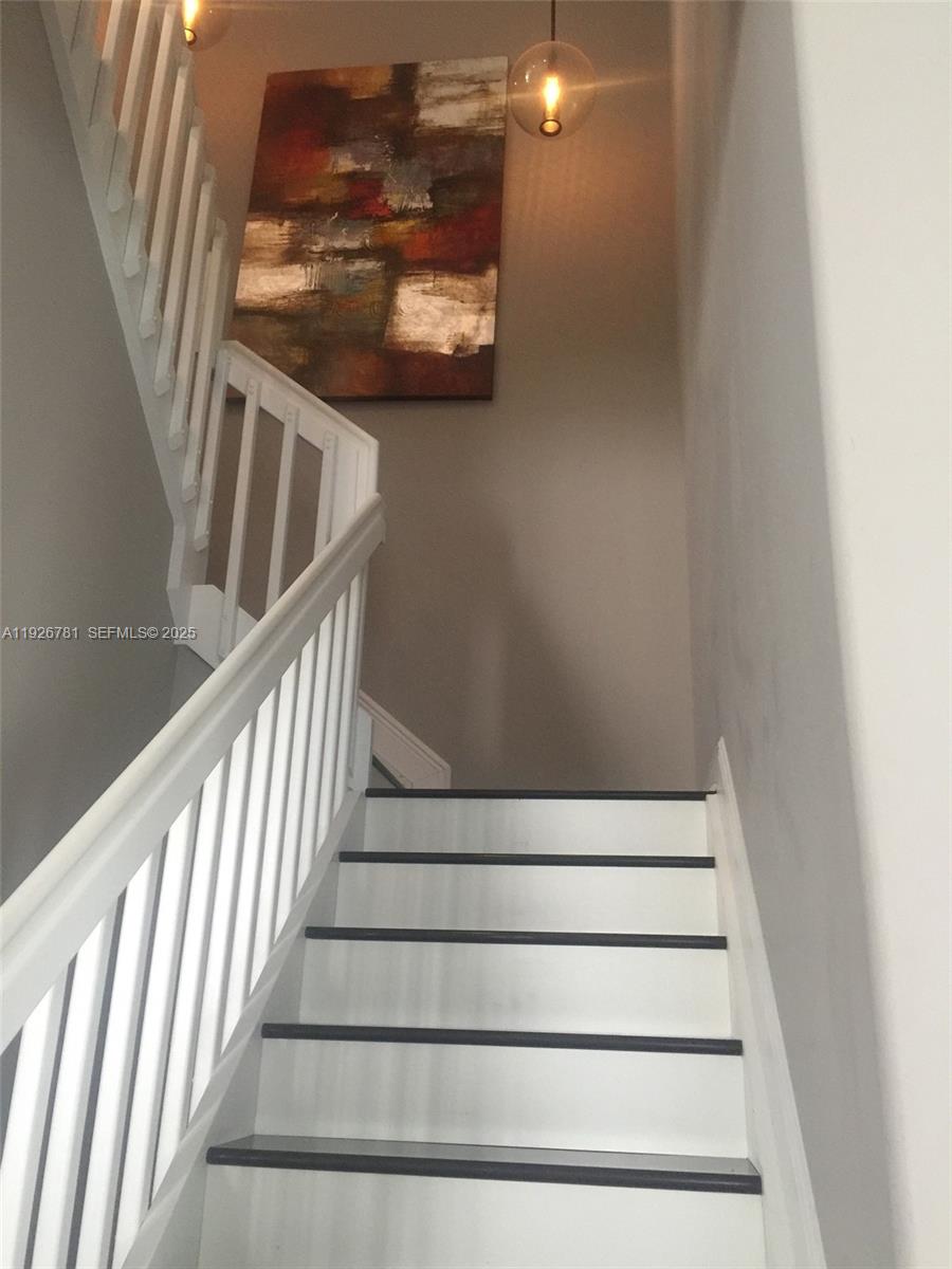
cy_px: 634
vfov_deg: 61.7
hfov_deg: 48.2
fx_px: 1063
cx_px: 476
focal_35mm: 29
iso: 125
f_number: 2.2
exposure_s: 1/15
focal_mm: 4.15
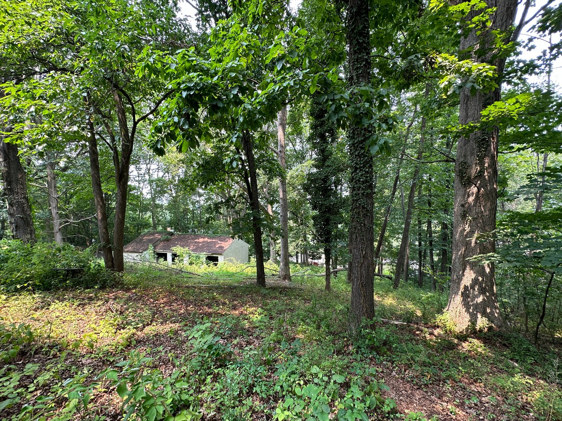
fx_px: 244
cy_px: 223
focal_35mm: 15
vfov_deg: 81.7
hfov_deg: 98.2
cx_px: 275
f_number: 2.2
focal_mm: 2.22
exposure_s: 1/99
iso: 50
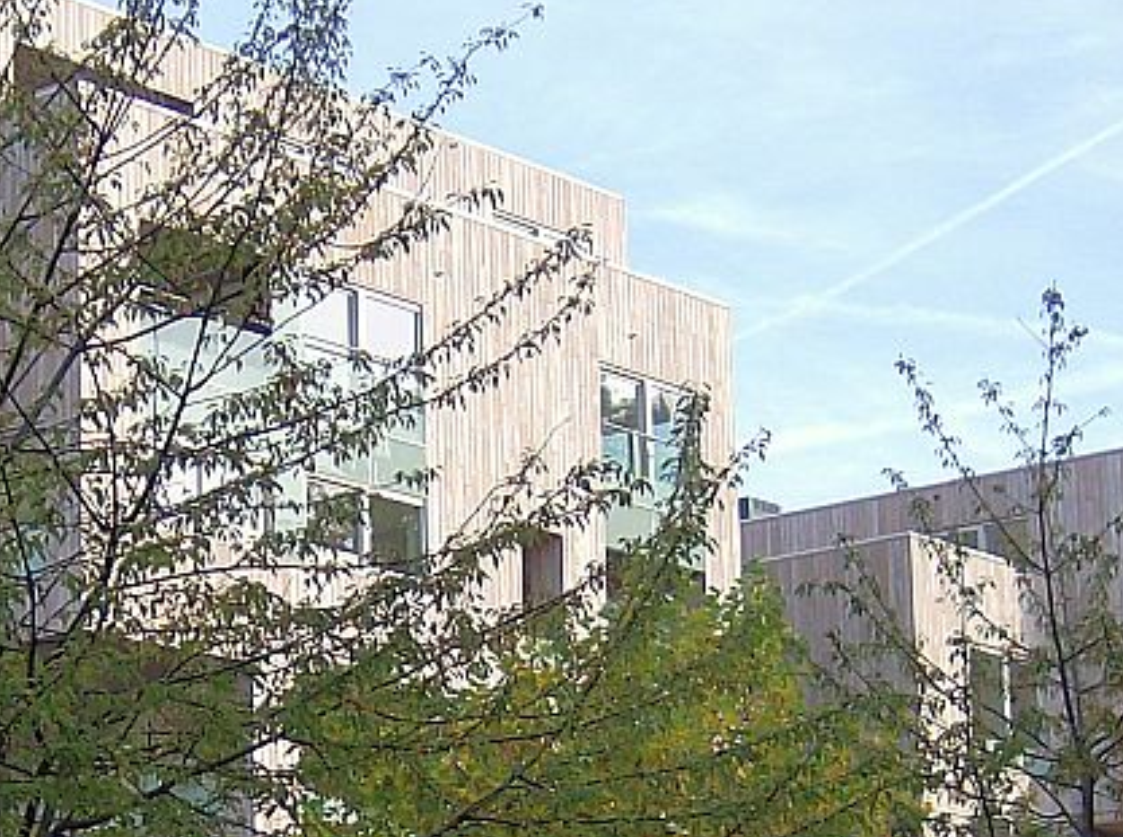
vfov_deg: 12.9
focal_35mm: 113
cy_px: 785
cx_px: 202
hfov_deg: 17.3
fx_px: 3659
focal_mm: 7.7
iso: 100
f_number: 3.1
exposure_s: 1/359
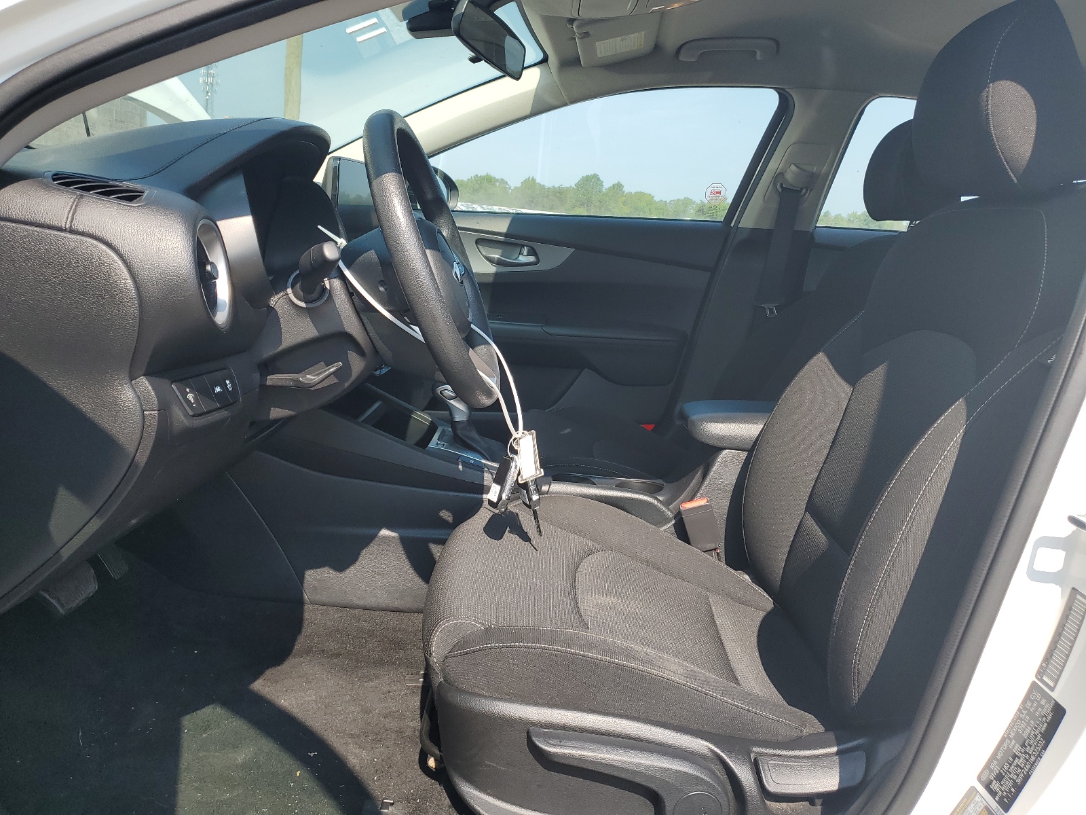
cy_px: 408
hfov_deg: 67.3
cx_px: 543
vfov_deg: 53.1
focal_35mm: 26
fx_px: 816
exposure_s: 1/1250
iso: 50
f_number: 1.5
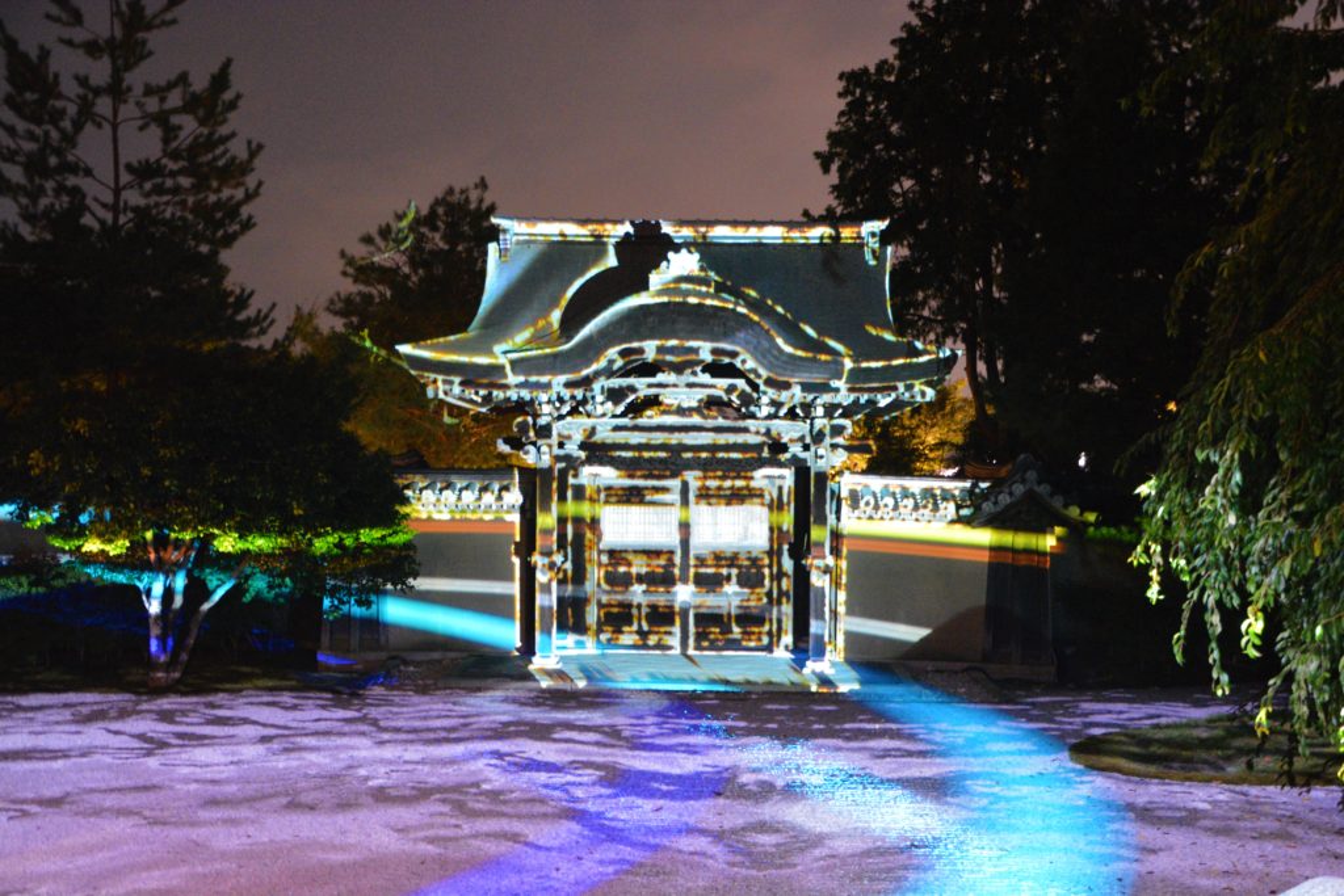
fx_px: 1512
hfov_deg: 47.9
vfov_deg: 33.0
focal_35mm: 40
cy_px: 448
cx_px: 672
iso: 3200
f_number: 4
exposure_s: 1/2
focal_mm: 27
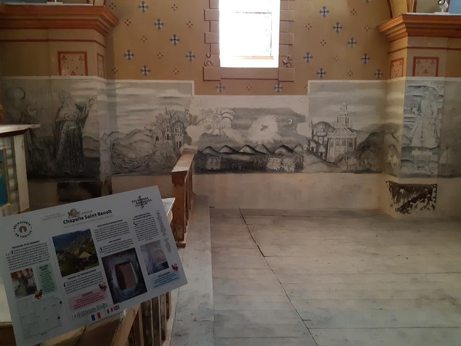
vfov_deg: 53.1
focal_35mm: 26
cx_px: 230
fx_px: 346
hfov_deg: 67.3
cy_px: 173
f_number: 1.7
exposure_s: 1/25
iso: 400
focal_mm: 3.93
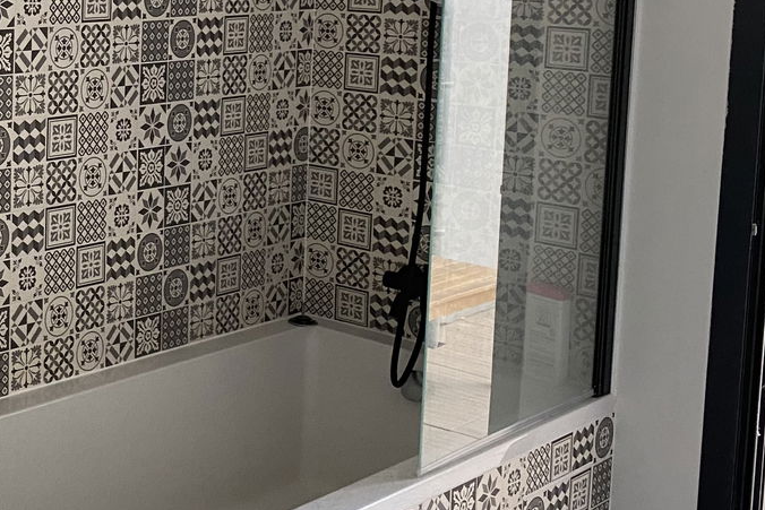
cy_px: 69
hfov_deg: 28.3
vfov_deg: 20.9
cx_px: -98
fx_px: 1360
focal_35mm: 64
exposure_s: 1/60
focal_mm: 4.25
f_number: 1.8
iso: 250
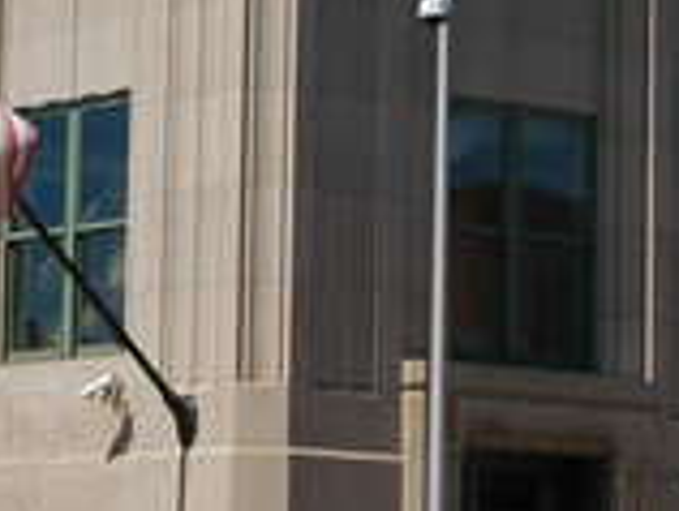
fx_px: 4008
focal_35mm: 204
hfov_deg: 9.7
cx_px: 254
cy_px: 26
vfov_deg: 7.3
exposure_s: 1/400
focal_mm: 28
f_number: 11
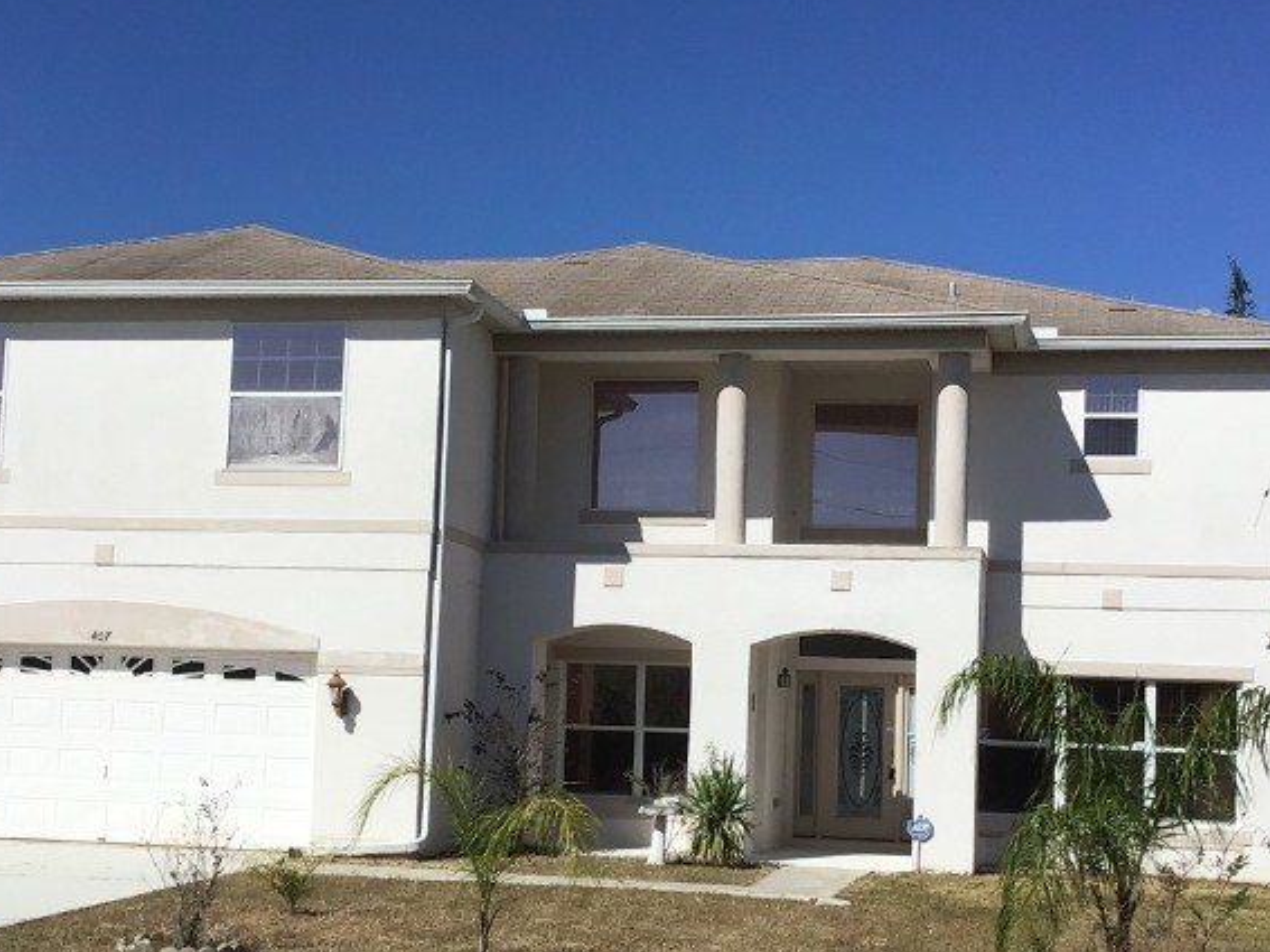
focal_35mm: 56
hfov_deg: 34.3
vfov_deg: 26.0
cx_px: 578
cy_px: 573
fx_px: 2054
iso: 25
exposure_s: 1/3268
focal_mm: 3.3
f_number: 2.4
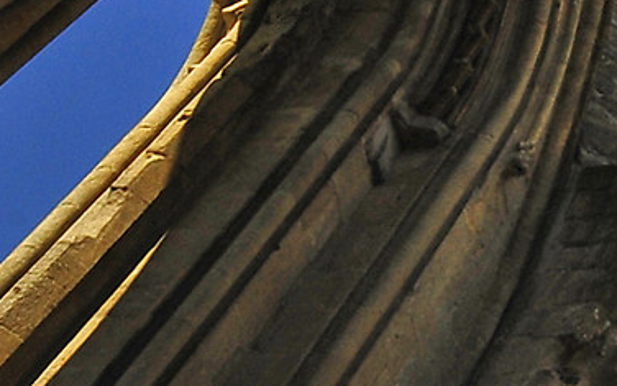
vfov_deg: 11.2
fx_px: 1530
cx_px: 1291
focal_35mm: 91
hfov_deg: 16.4
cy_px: -627
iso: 640
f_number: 13
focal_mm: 14
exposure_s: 1/500
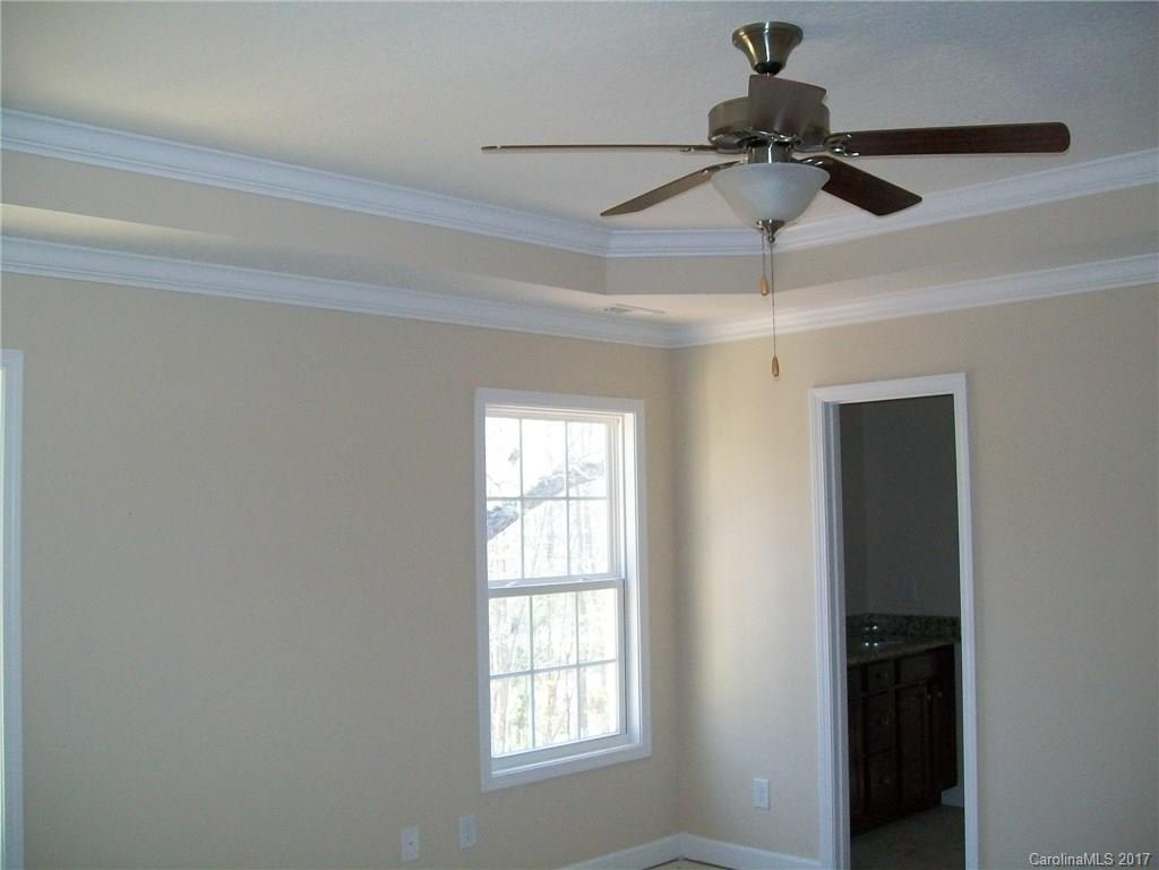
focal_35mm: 36
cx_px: 580
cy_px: 435
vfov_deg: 39.7
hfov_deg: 51.4
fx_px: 1205
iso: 160
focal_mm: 6
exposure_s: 1/80
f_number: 2.7
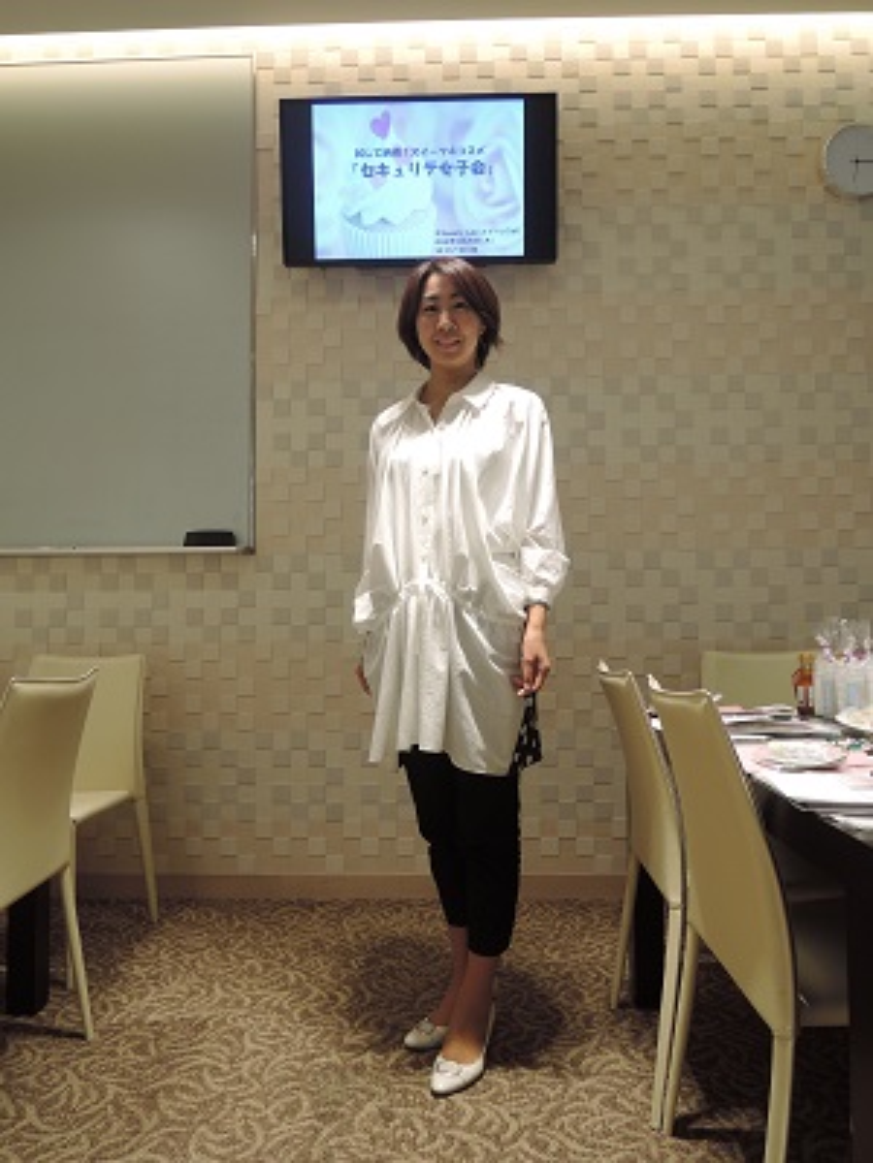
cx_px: 436
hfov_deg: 56.8
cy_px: 582
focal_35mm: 24
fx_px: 807
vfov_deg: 71.6
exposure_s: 1/30
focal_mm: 5.1
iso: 110
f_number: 2.8
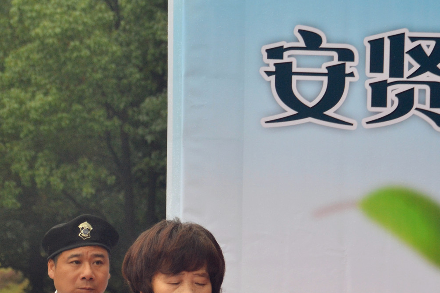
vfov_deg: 5.1
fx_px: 3300
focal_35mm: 270
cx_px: 186
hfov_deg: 7.6
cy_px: 279
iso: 640
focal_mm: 90
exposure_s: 1/160
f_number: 6.3
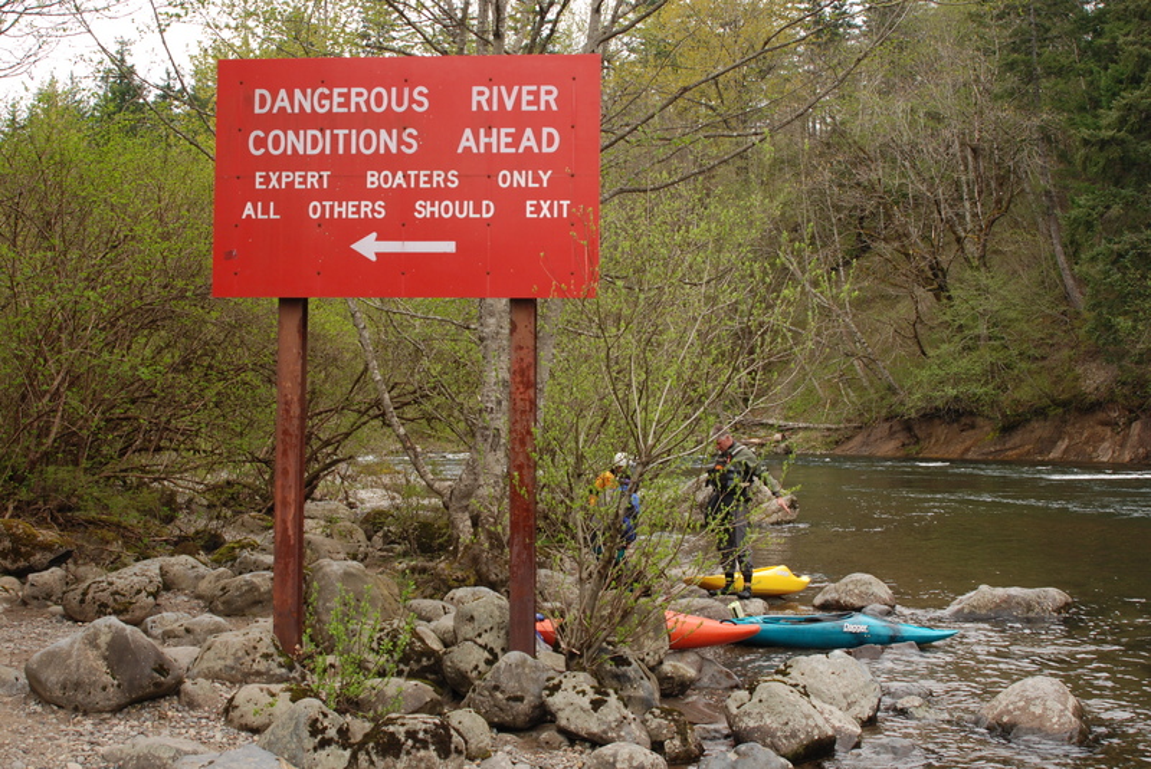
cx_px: 576
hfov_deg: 46.4
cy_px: 384
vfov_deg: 32.0
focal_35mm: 42
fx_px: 1344
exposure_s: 1/160
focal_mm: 28
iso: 200
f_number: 6.3
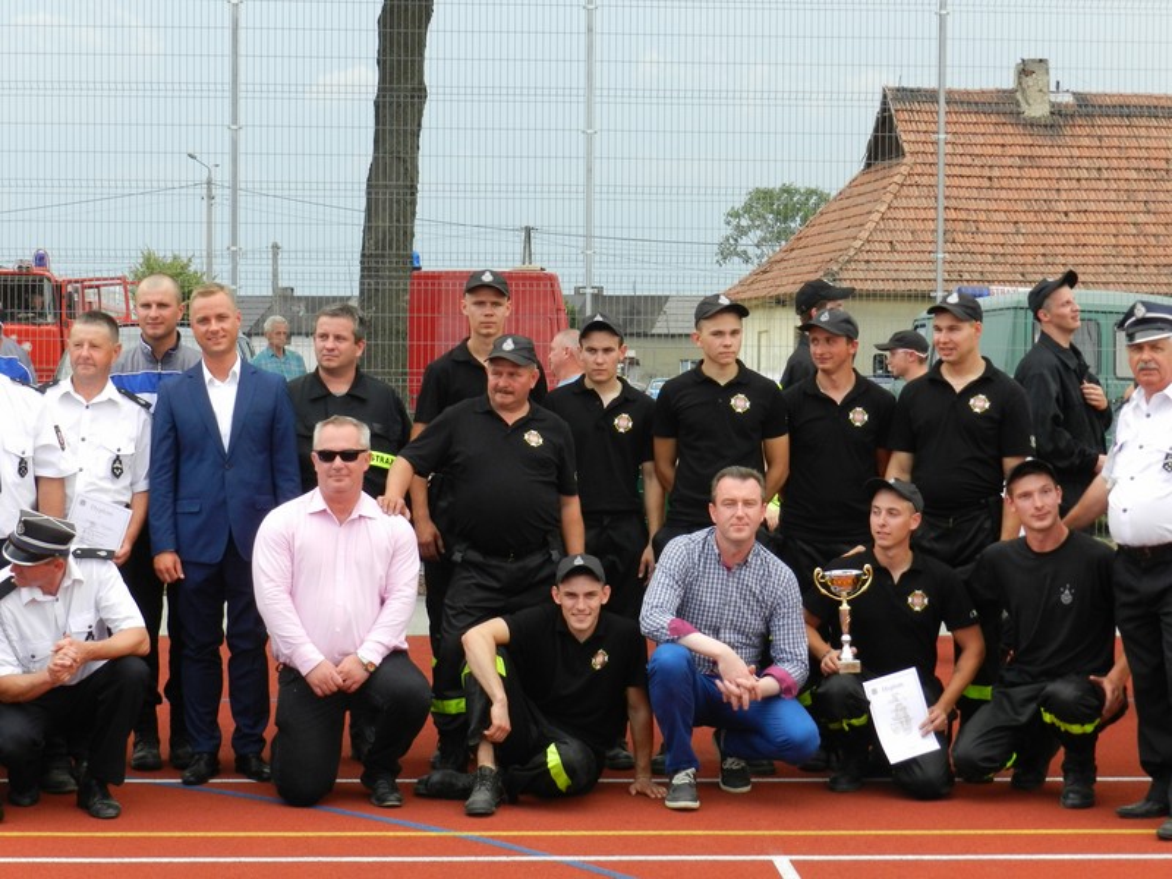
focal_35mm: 68
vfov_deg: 21.6
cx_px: 586
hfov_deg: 28.6
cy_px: 440
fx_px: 2302
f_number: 4.7
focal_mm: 12.1
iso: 360
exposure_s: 1/250
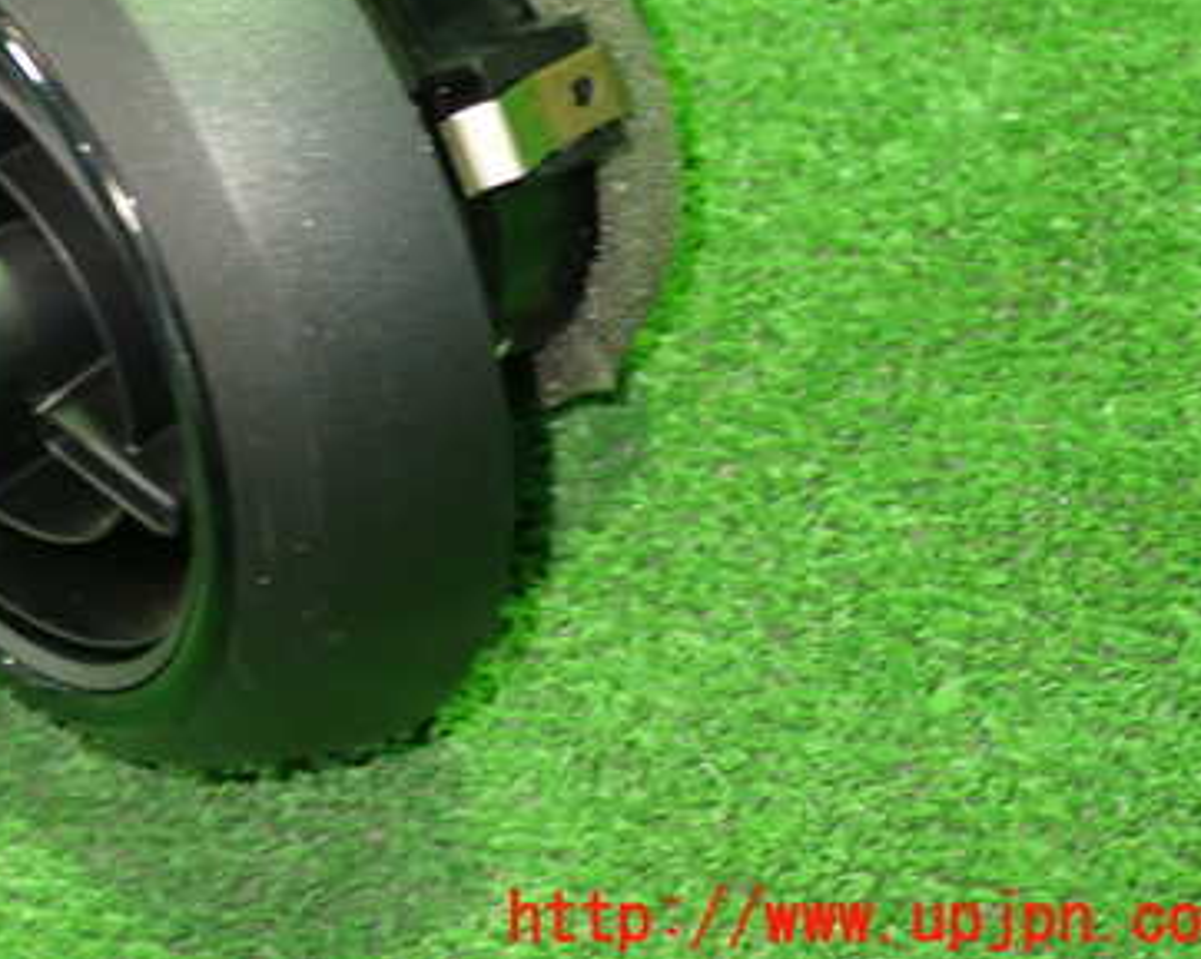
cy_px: 216
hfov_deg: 23.3
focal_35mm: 81
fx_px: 2877
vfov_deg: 18.8
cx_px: 262
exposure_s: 1/15
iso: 800
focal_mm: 9.01
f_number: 3.2
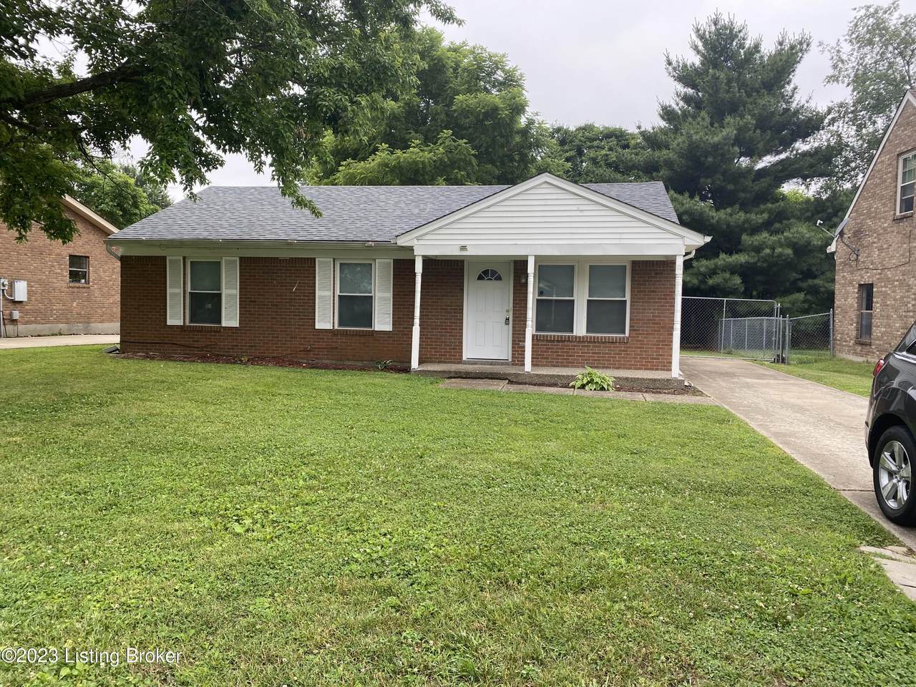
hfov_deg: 67.3
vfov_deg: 53.1
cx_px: 458
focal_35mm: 26
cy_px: 344
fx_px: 688
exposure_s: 1/197
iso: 32
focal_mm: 4.25
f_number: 1.8
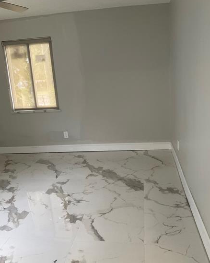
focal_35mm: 31
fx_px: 241
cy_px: 131
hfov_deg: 47.1
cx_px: 105
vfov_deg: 57.2
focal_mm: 3
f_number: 1.8
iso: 100
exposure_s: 1/60
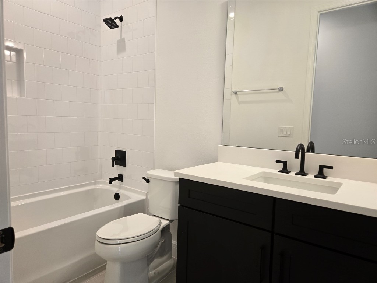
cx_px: 188
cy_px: 142
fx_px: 250
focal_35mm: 23
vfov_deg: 58.9
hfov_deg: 73.9
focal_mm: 5.4
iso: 125
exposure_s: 1/120
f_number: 1.8
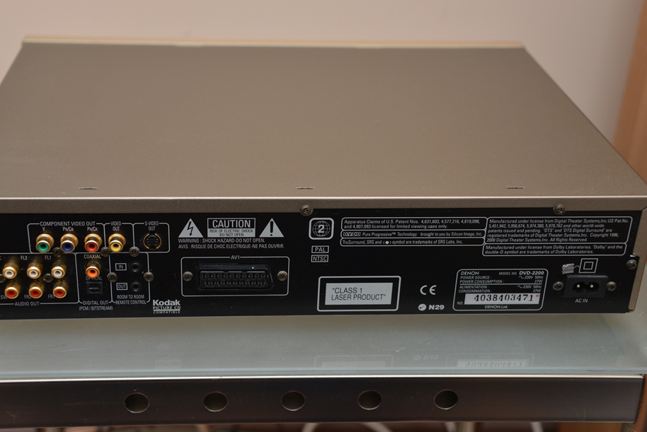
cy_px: 192
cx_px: 292
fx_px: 1007
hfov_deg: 35.6
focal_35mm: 56
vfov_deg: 24.2
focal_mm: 50
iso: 800
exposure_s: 1/60
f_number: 4.5
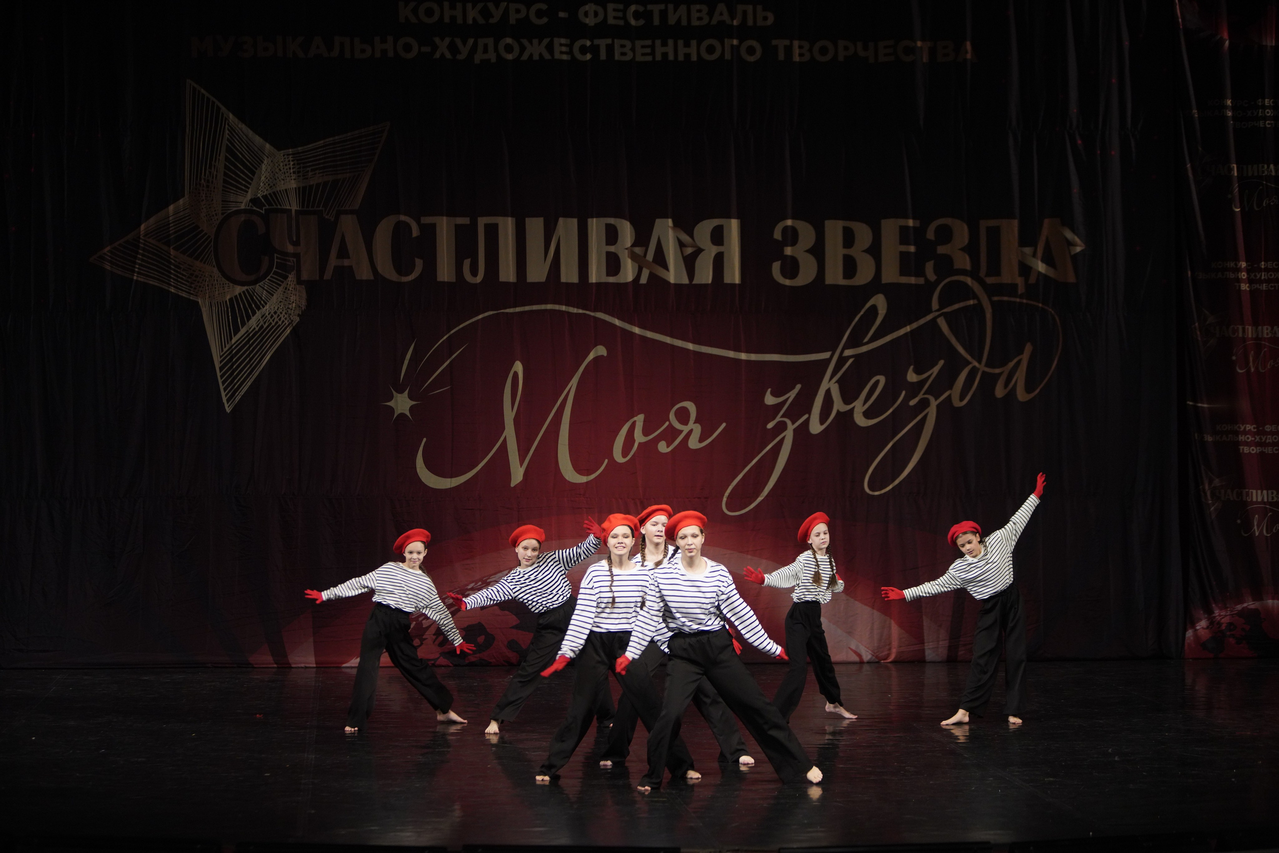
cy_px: 426
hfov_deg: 21.5
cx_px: 640
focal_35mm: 95
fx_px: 3375
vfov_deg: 14.4
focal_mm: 95
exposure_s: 1/500
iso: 2000
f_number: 2.8
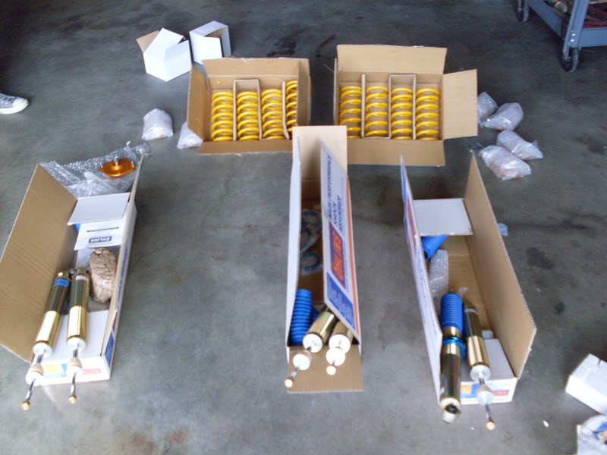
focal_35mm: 38
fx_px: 666
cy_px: 228
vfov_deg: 37.7
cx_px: 304
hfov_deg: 49.0
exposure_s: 1/45
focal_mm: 6.3
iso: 100
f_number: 2.8
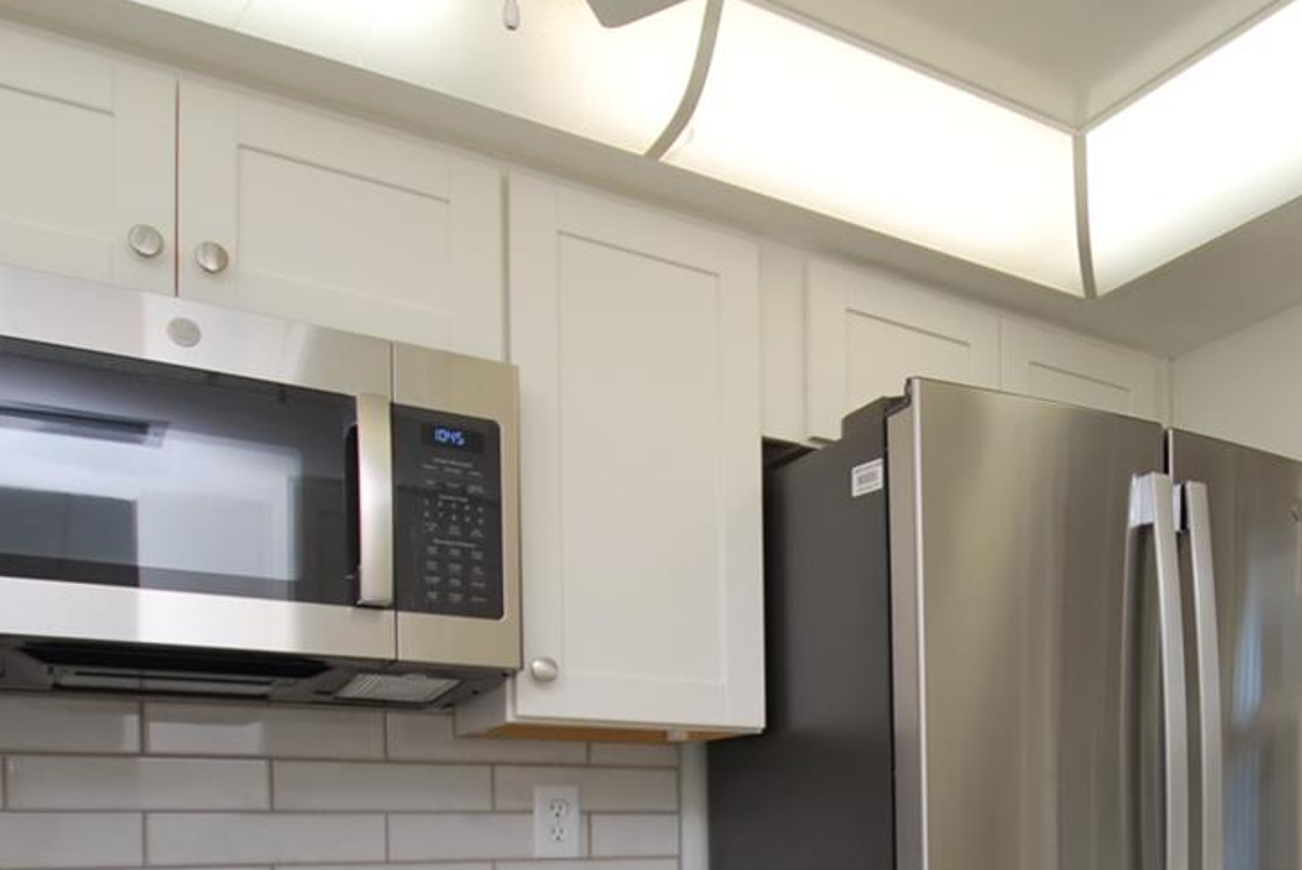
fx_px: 1194
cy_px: 838
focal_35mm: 33
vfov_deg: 36.6
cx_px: 956
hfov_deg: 54.8
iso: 100
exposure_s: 1/80
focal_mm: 10
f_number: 3.5
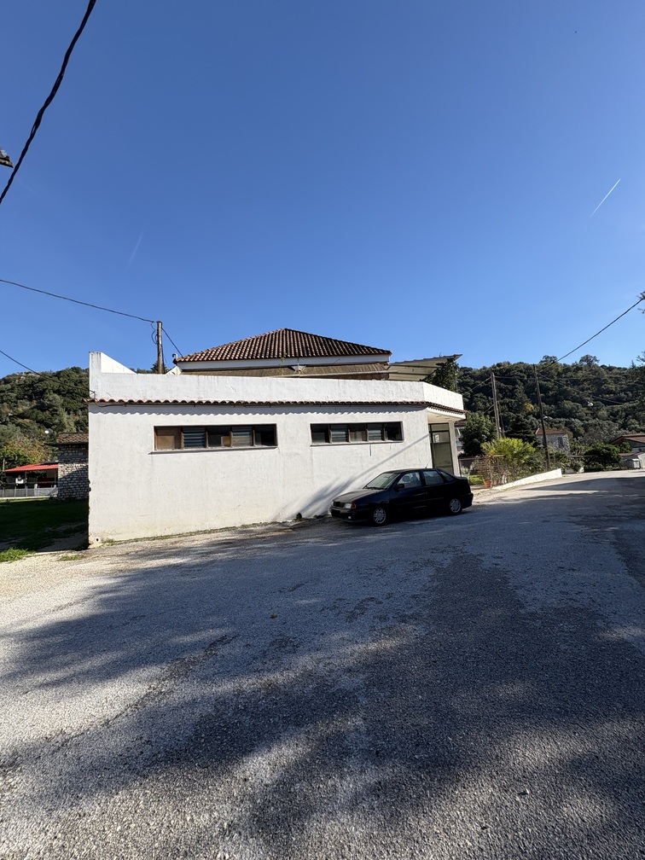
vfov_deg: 102.1
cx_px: 322
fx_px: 348
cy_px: 430
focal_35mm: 14
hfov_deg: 85.7
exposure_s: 1/1789
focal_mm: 2.22
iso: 50
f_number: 2.2
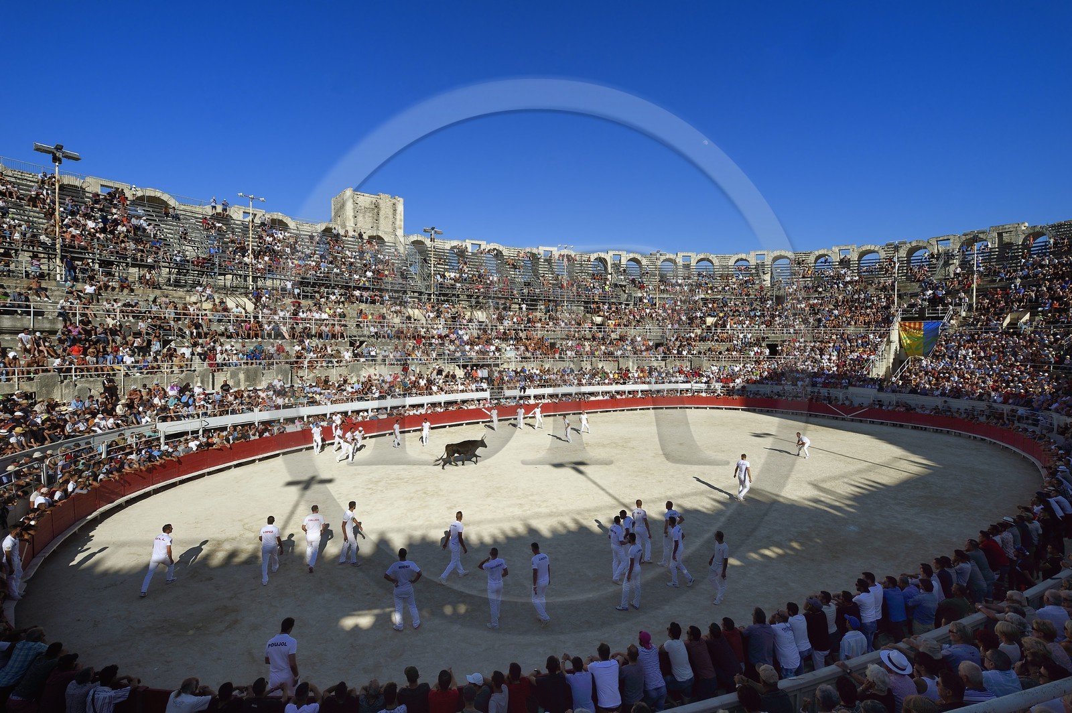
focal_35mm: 17
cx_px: 536
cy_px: 356
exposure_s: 1/1250
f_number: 11
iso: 400
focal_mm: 17
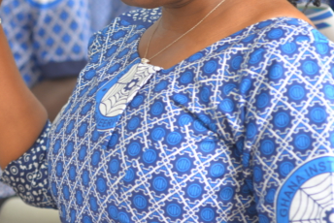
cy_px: 53
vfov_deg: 9.2
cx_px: -57
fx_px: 1384
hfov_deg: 13.4
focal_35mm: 149
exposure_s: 1/30
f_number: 2.8
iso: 250
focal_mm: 50
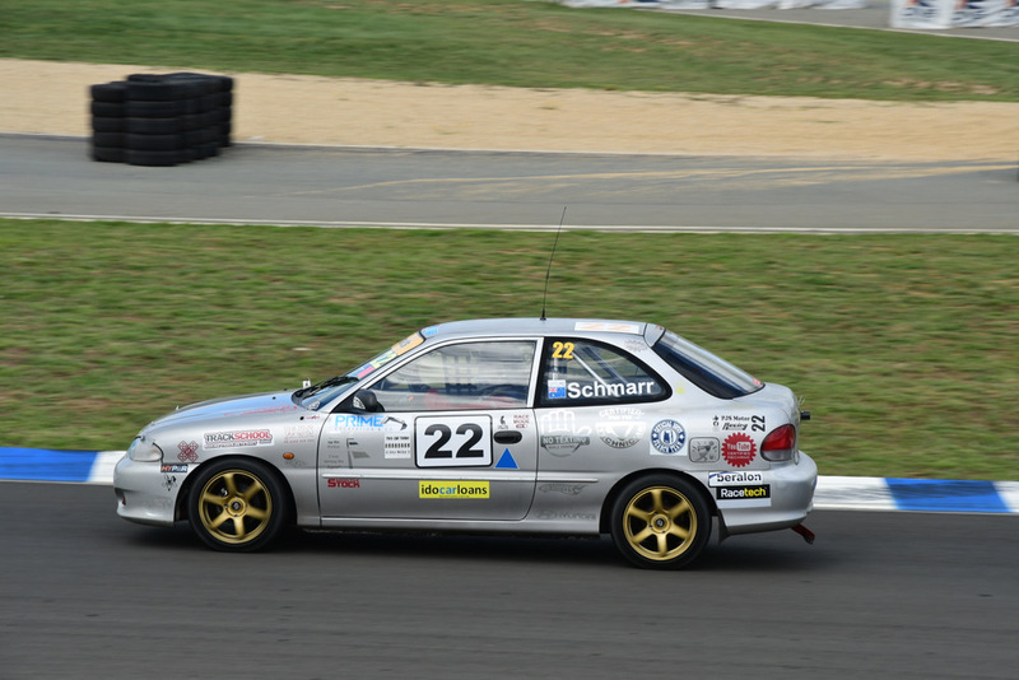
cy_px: 340
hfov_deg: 17.1
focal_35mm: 120
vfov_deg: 11.4
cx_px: 510
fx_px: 3398
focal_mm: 80
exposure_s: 1/400
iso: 200
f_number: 8
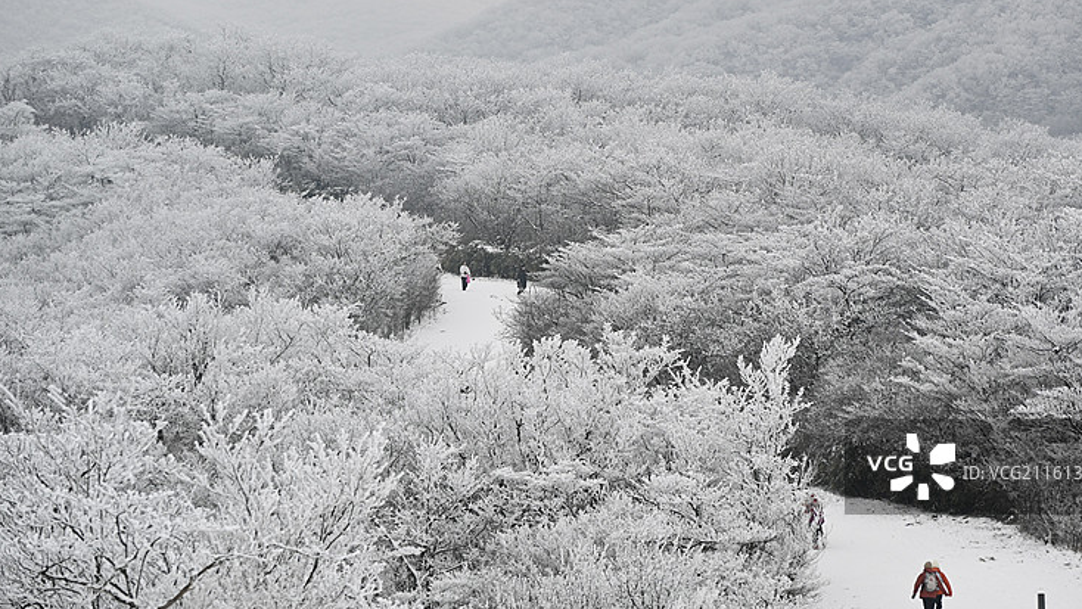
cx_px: 584
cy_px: 284
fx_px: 3931
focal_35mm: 137
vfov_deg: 8.9
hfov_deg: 15.7
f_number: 5.3
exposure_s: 1/320
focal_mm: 80
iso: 100
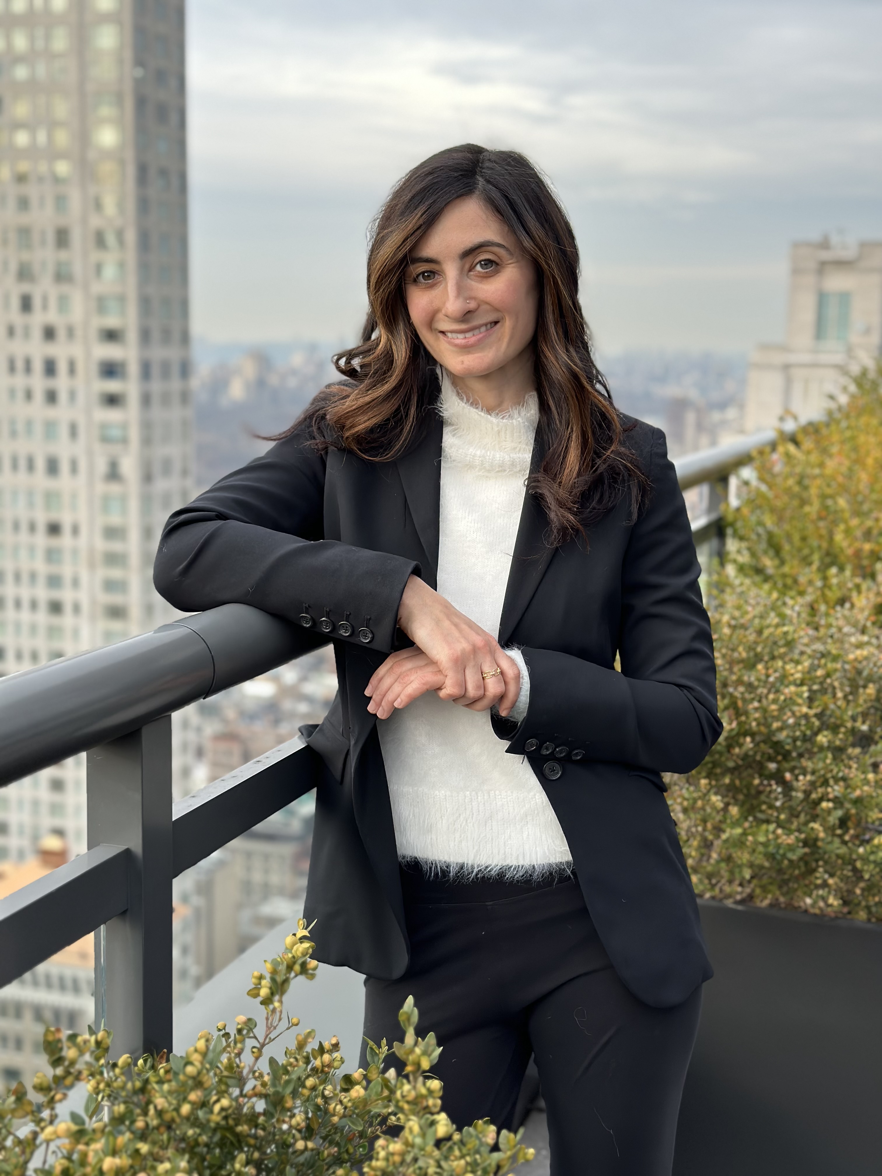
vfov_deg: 39.7
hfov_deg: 30.3
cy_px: 588
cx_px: 441
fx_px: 1631
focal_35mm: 48
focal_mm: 6.86
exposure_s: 1/745
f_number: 1.78
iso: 80
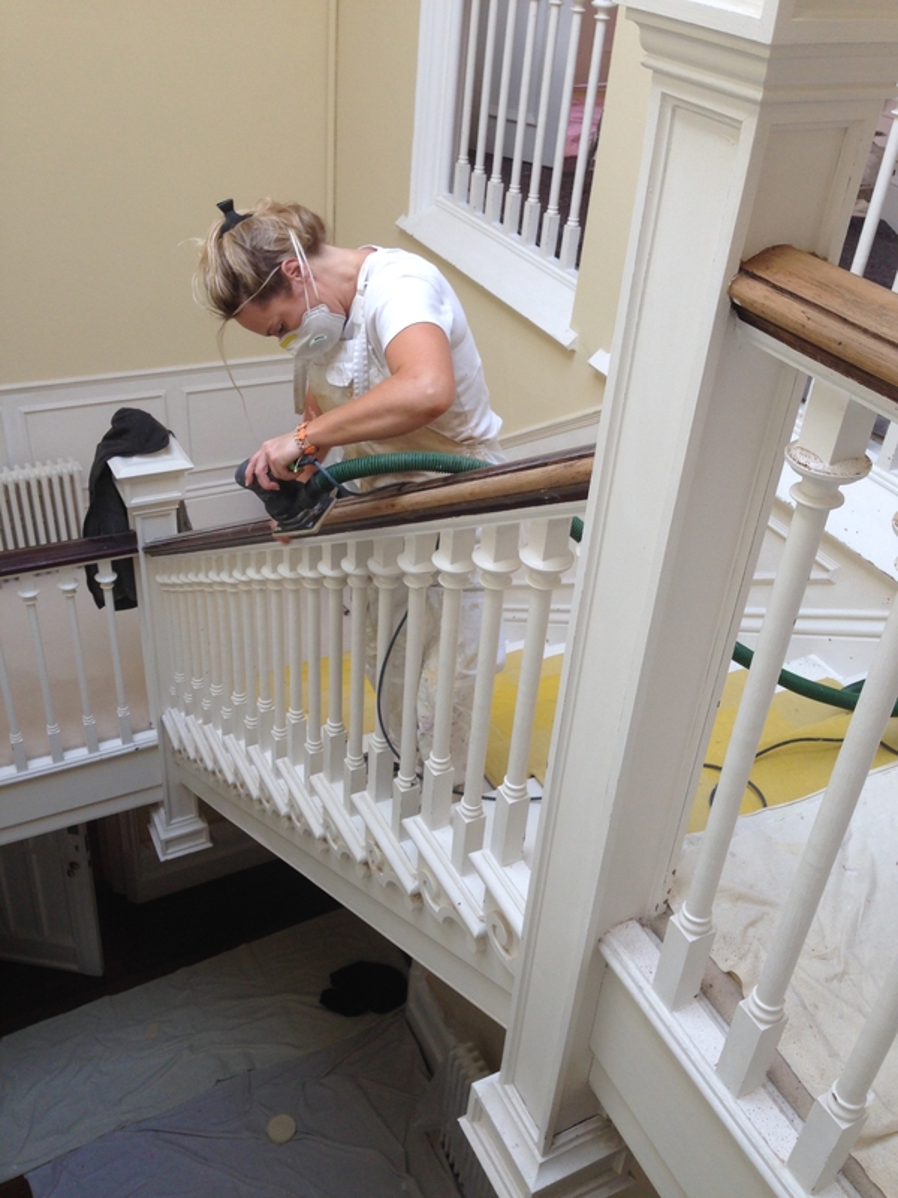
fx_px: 1141
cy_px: 599
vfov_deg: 55.4
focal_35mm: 33
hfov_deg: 42.9
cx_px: 449
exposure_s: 1/60
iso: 64
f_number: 2.4
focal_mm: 4.12
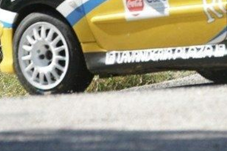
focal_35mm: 995
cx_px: 130
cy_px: -83
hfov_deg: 2.1
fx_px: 6278
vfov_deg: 1.4
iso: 800
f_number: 5.6
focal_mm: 300
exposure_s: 1/1600
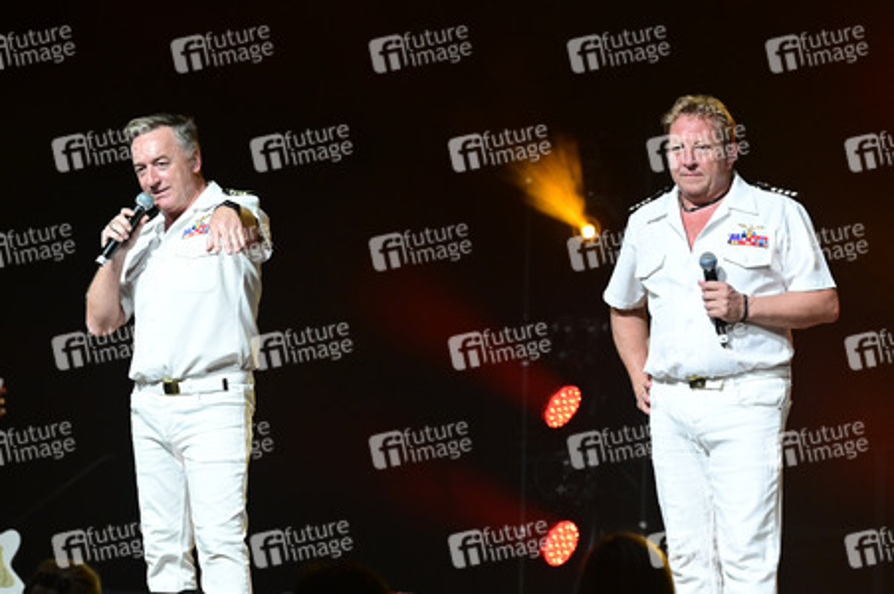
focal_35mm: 145
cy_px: 297
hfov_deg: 14.2
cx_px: 447
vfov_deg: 9.4
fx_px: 3598
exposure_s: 1/320
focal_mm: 145
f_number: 4.5
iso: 3200
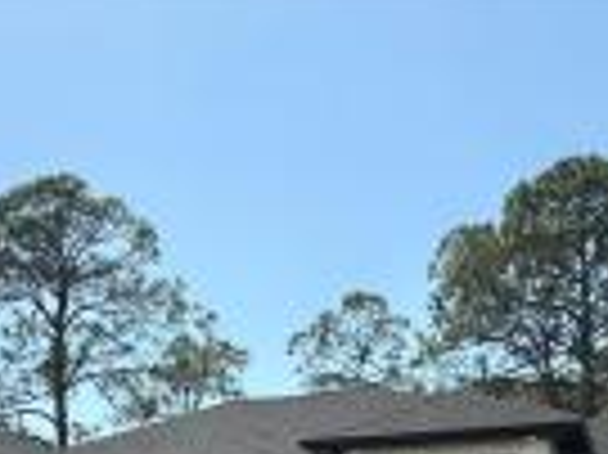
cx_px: 356
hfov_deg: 25.3
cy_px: 652
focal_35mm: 77
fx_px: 1351
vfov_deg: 17.5
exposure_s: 1/3831
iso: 50
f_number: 1.6
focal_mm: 5.96
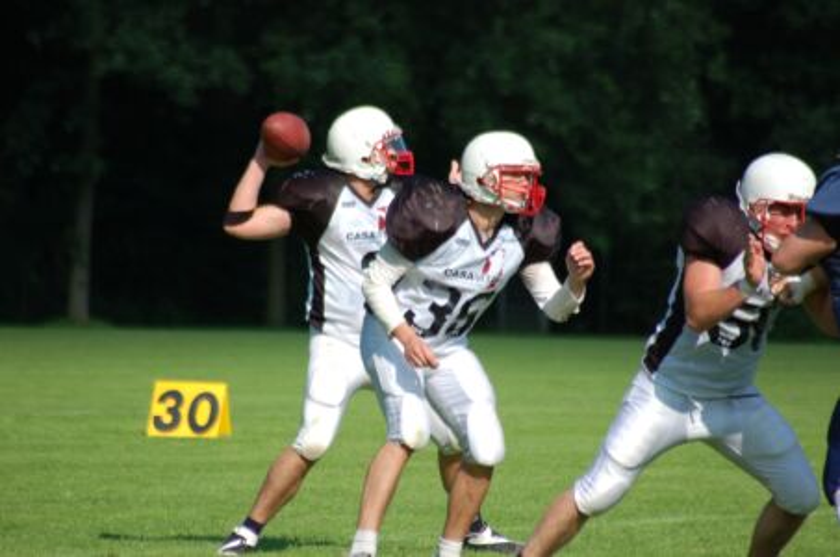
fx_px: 9430
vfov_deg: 3.4
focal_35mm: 405
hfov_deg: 5.1
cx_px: 420
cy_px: 278
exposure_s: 1/1000
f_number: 5.6
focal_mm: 270
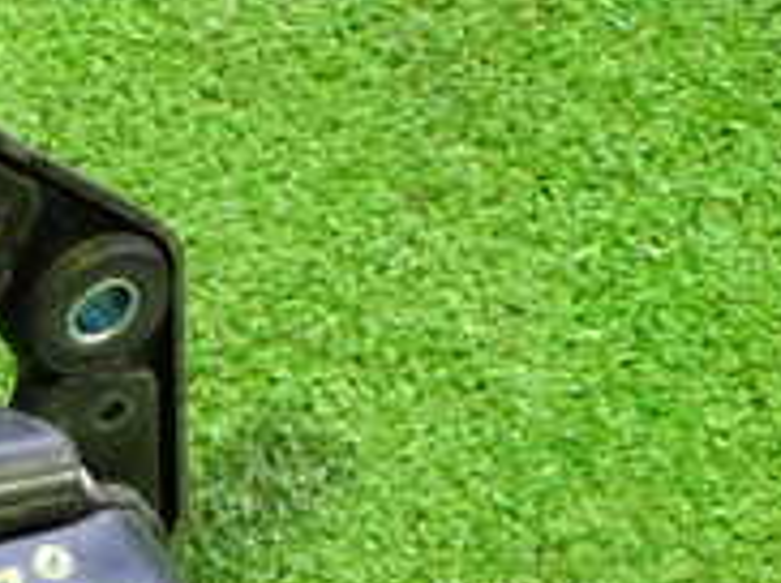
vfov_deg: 14.5
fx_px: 2231
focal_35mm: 99
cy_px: 652
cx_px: -206
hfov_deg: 18.6
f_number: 2.3
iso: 640
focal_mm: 5.4
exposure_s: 1/30
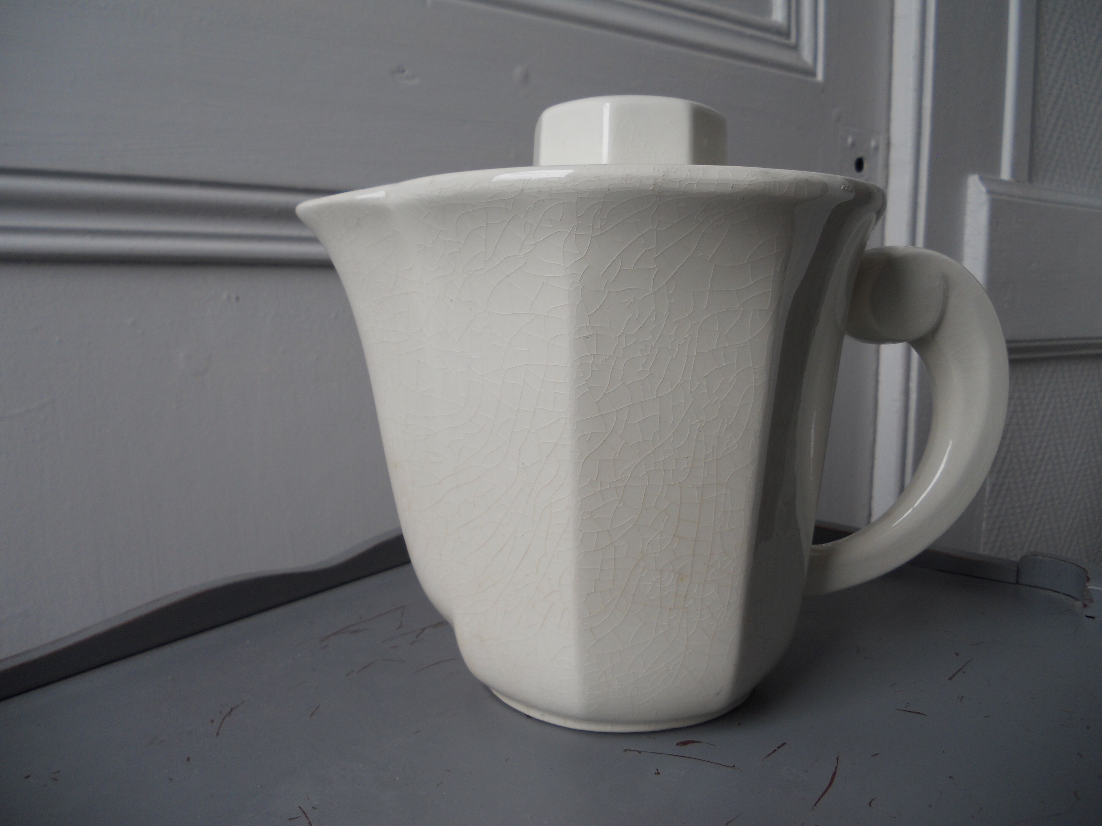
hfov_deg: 65.3
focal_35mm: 27
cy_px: 413
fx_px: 860
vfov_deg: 51.4
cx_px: 551
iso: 80
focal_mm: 4.9
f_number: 3.2
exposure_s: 1/125
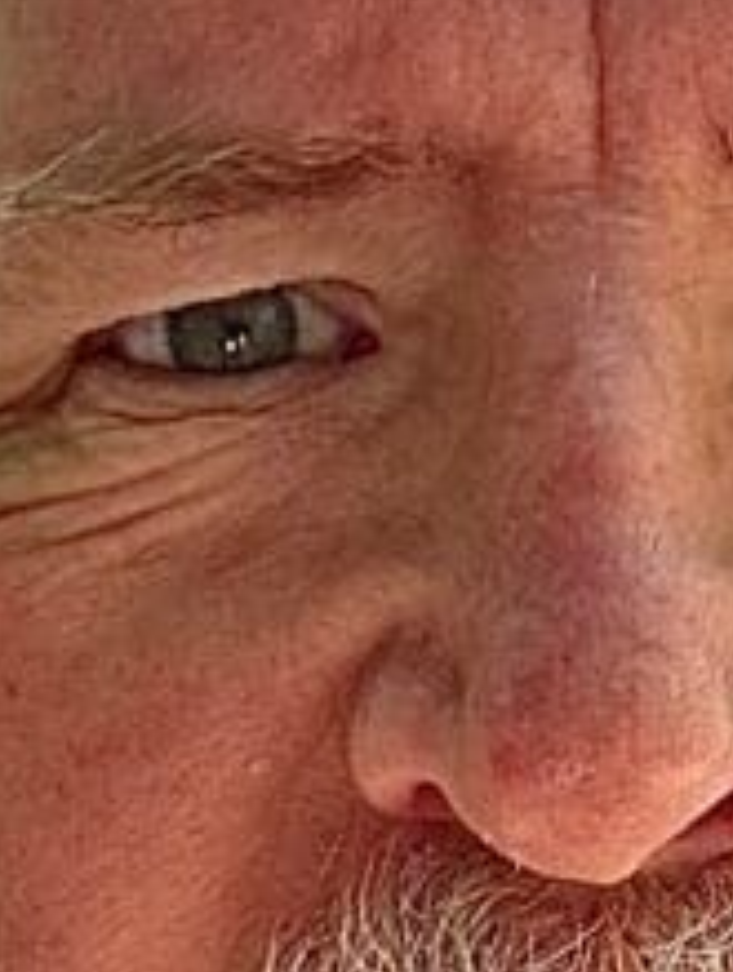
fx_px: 3941
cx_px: 453
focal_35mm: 140
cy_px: 1332
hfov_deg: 10.6
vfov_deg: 13.5
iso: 80
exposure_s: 1/119
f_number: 1.9
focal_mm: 2.69
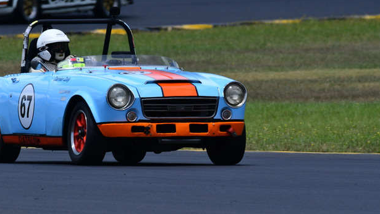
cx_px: 137
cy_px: 53
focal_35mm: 1022
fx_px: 10298
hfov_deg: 2.1
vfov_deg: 1.2
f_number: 11
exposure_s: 1/640
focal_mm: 500
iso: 320
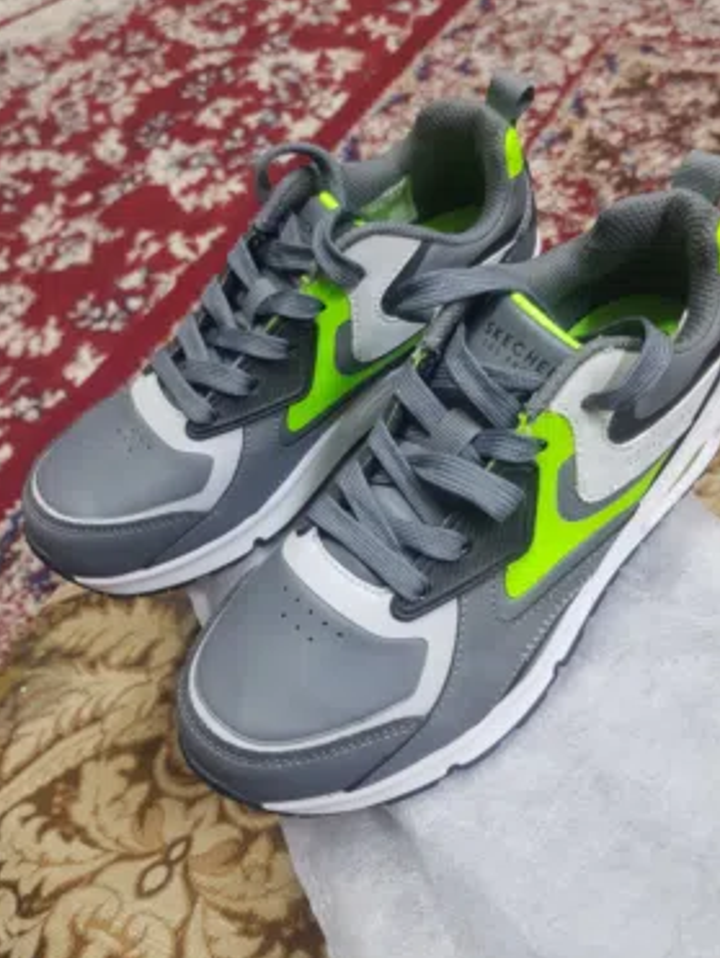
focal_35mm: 28
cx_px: 366
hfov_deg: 49.8
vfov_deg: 63.4
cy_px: 460
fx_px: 775
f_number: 1.7
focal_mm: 4.3
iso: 250
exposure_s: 1/25
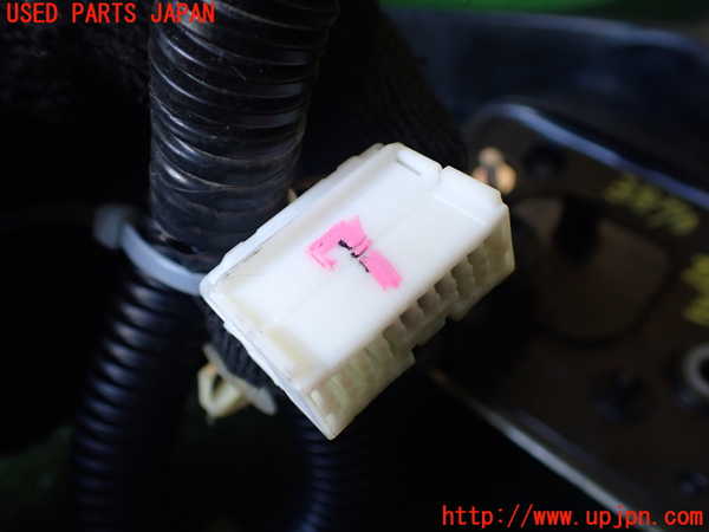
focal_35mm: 30
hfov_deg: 60.0
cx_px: 354
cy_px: 266
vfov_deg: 46.8
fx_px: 614
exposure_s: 1/125
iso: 320
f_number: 2.3
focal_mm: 5.4
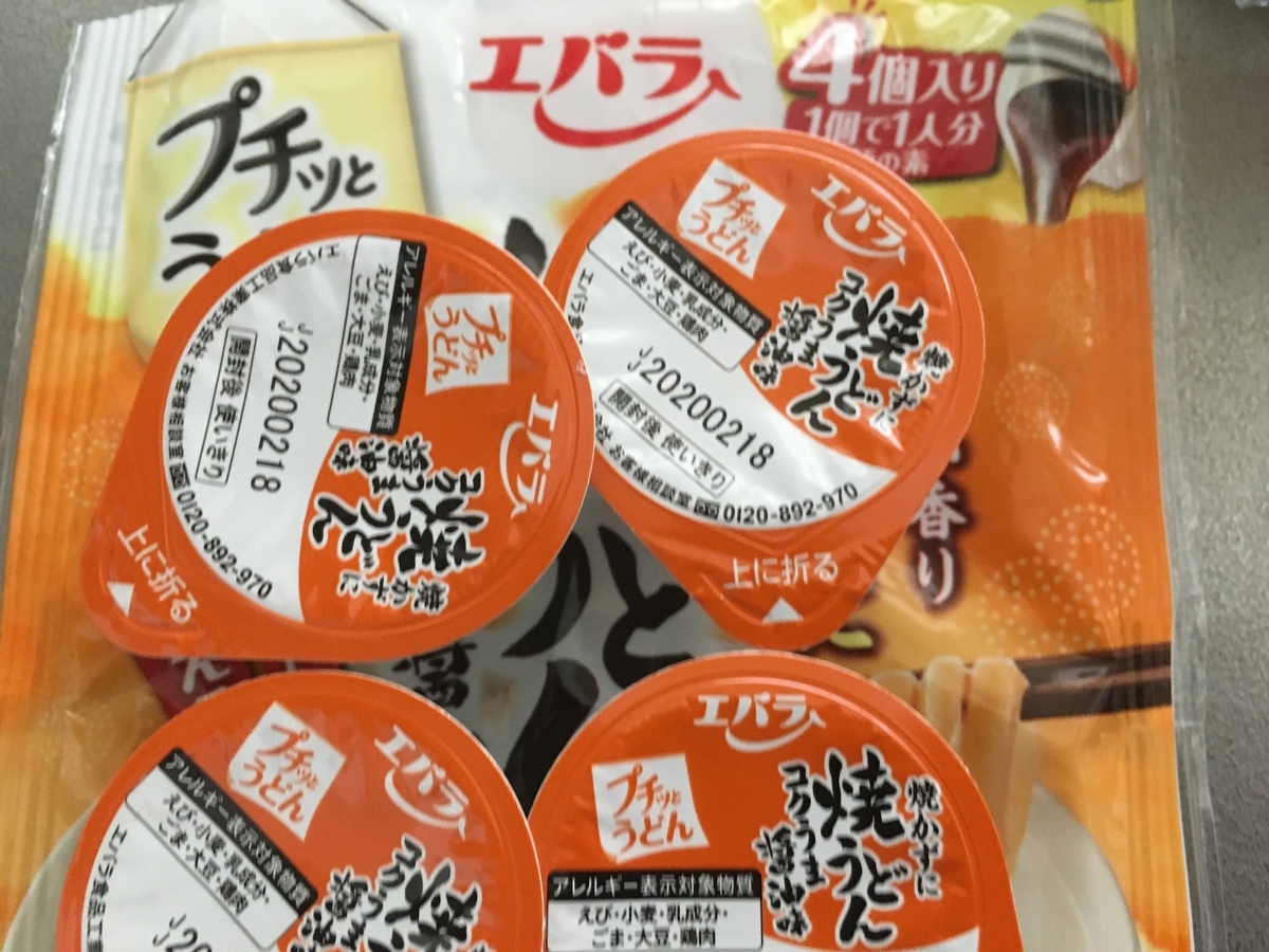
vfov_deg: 48.2
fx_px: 1063
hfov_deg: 61.7
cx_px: 634
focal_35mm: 29
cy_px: 476
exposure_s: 1/20
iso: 200
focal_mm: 4.15
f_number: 2.2
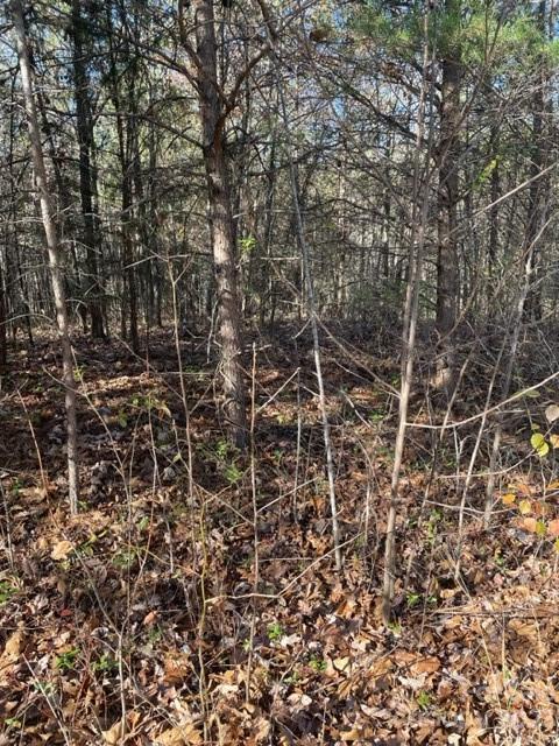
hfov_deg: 53.1
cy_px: 373
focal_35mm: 26
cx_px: 280
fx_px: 560
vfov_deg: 67.3
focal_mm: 4.2
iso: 32
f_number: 1.6
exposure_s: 1/197
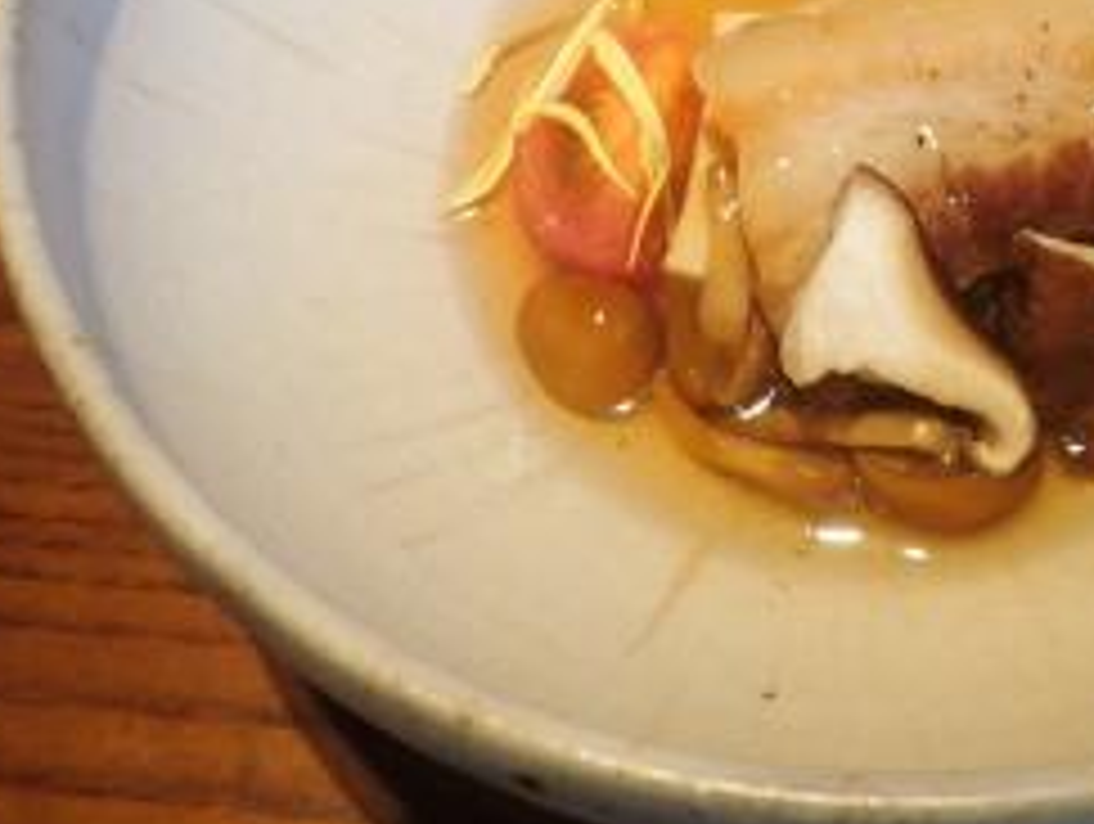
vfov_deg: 30.2
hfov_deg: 39.6
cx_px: 869
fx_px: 1456
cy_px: 81
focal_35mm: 46
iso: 160
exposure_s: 1/125
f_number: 2
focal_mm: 4.5
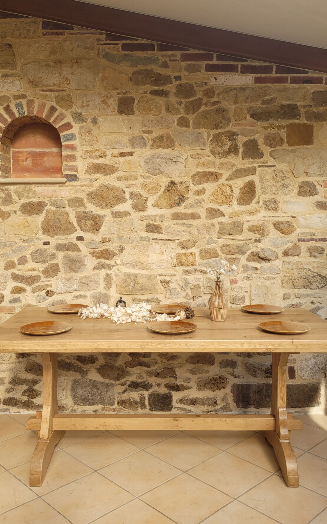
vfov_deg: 64.6
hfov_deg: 43.2
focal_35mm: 29
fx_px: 413
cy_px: 260
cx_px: 162
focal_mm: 5.4
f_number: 1.8
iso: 40
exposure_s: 1/769
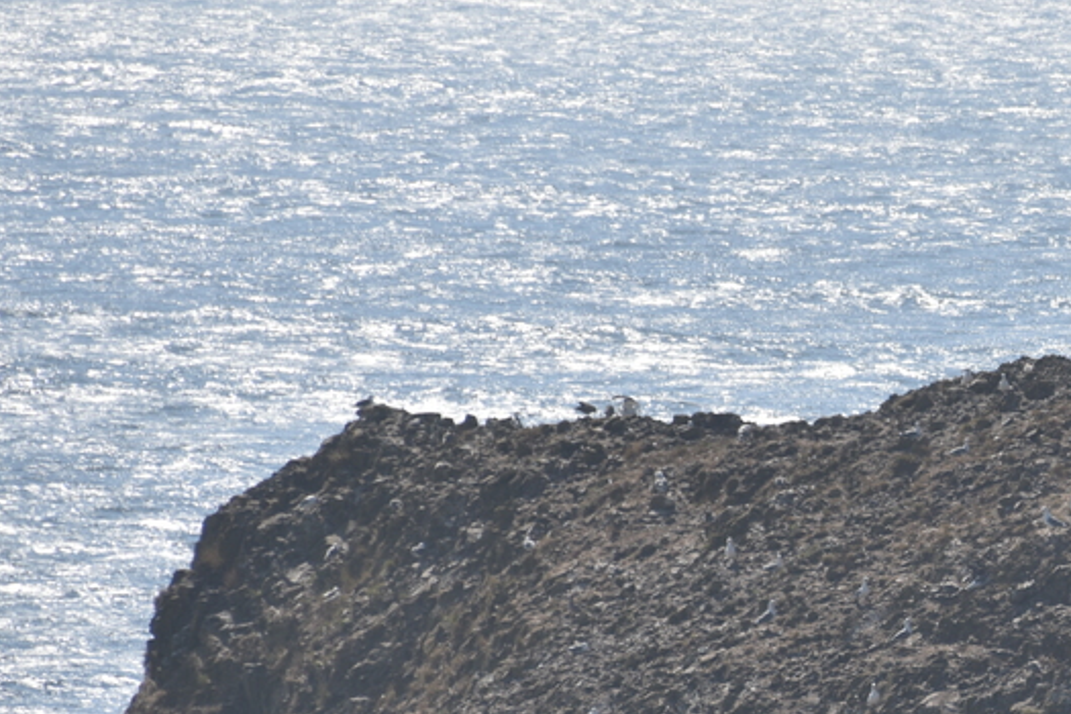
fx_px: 21775
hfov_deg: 2.8
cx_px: 1075
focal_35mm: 732
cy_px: 524
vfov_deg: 1.9
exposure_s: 1/640
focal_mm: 300
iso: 100
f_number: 8
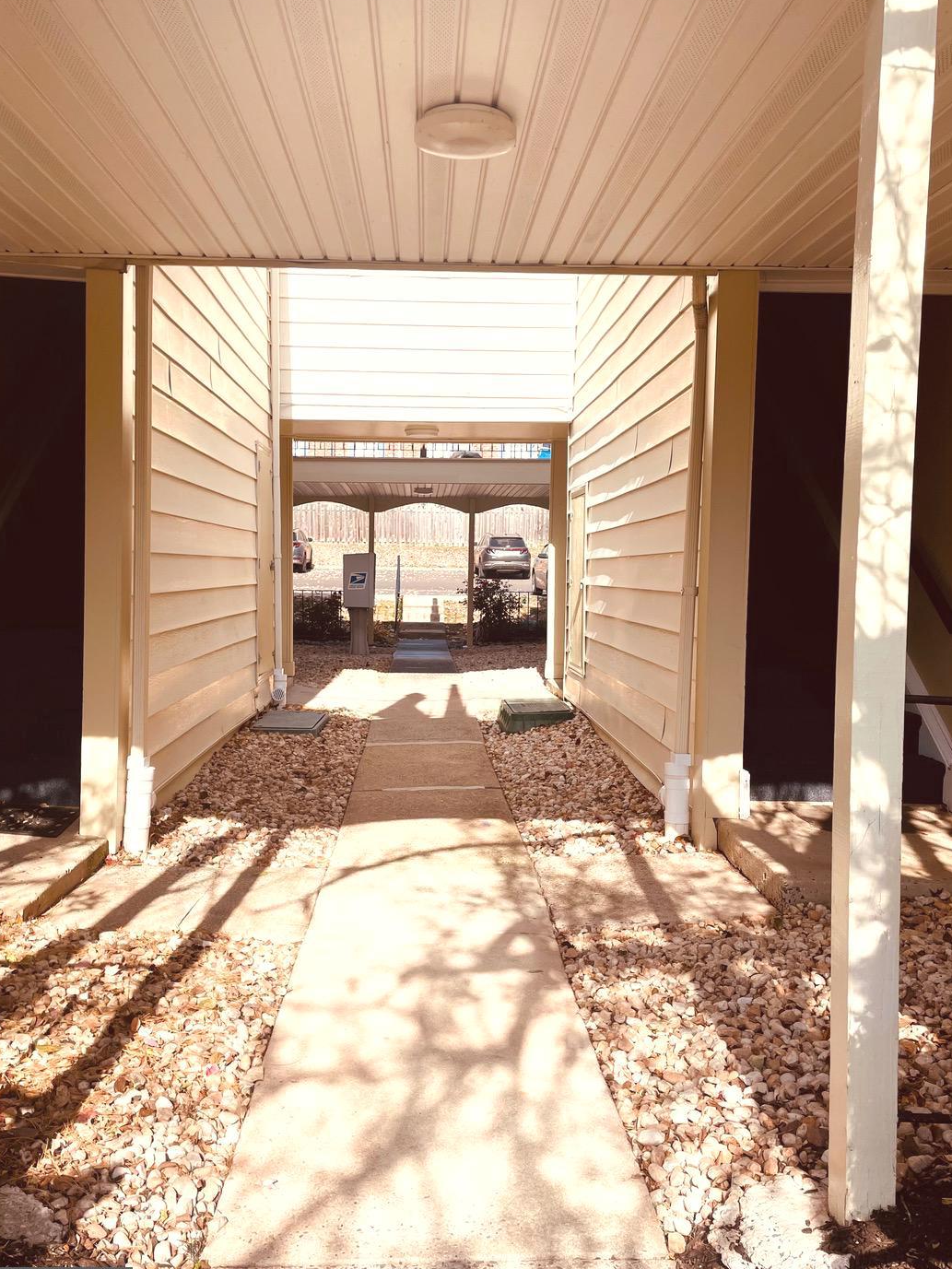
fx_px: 1063
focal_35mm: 29
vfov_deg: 61.7
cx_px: 433
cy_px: 635
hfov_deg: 48.2
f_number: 1.6
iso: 32
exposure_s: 1/2212
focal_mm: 4.2
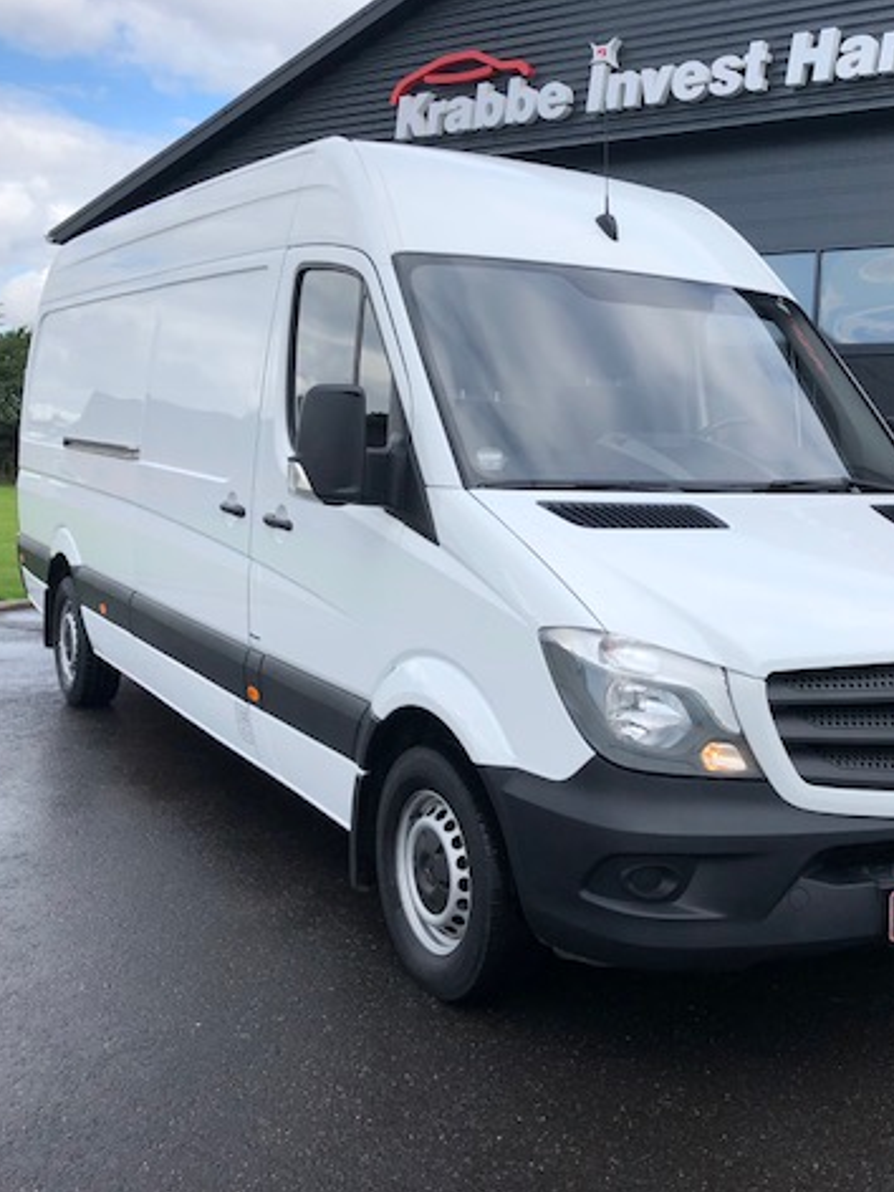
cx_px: 606
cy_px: 588
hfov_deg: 37.3
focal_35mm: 38
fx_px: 1309
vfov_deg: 49.0
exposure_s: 1/1333
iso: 20
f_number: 1.8
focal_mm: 3.99
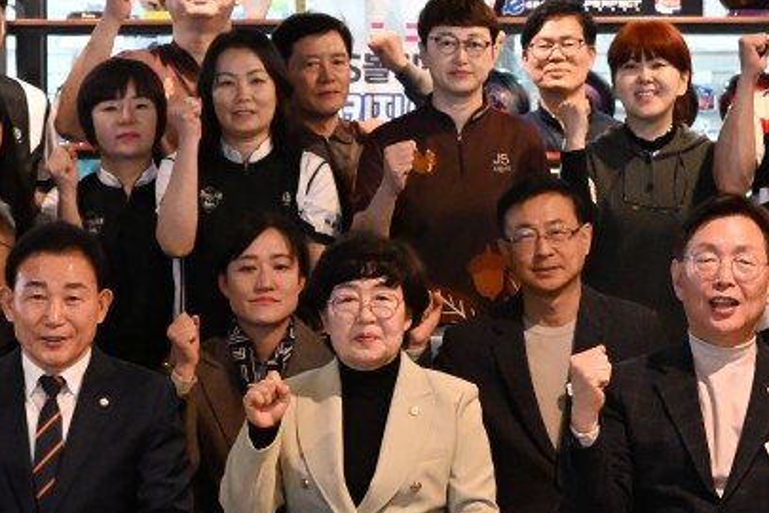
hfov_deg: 14.5
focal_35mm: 139
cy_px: 288
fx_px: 2969
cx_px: 818
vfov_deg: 9.9
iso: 6400
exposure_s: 1/50
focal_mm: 44
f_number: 5.6
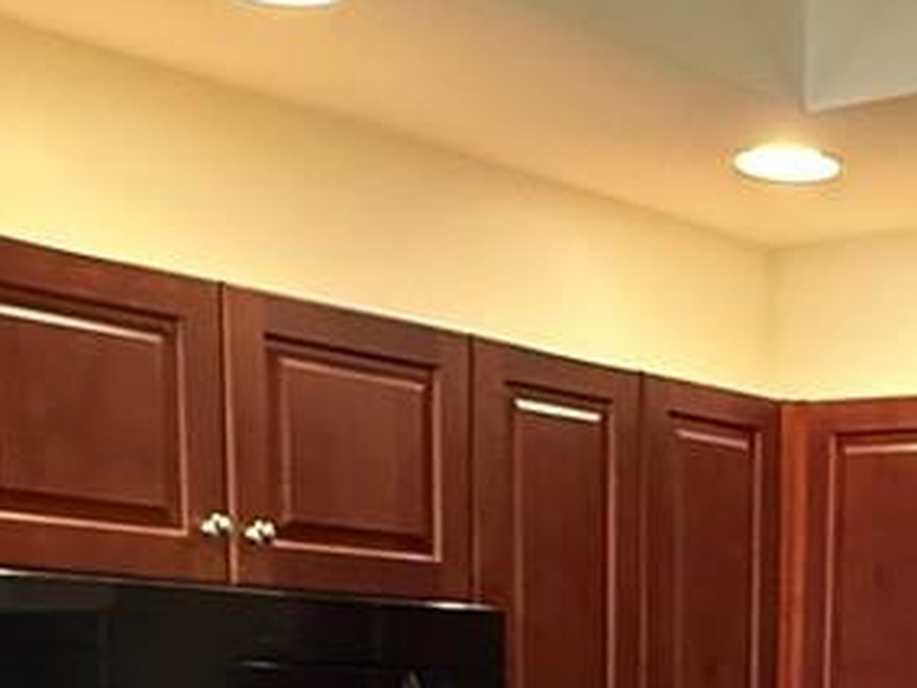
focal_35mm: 79
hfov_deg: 23.4
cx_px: 975
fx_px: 2093
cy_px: 1105
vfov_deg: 16.6
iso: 800
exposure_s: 1/60
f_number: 2.2
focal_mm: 2.22
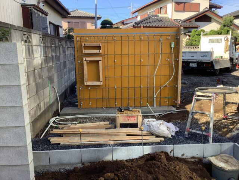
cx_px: 120
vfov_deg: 45.4
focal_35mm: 31
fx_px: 214
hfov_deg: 58.4
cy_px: 90
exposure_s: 1/226
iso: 25
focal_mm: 3.3
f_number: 2.4
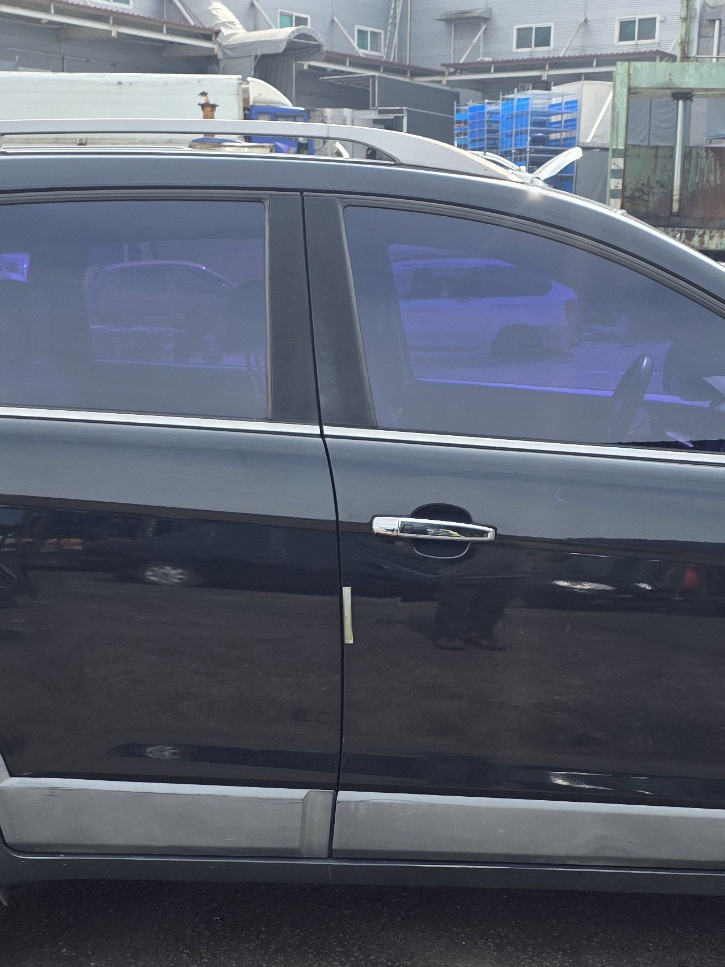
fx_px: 1508
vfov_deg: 35.1
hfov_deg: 27.0
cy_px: 670
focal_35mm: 54
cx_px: 434
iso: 80
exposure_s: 1/2835
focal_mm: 6.3
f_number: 1.7
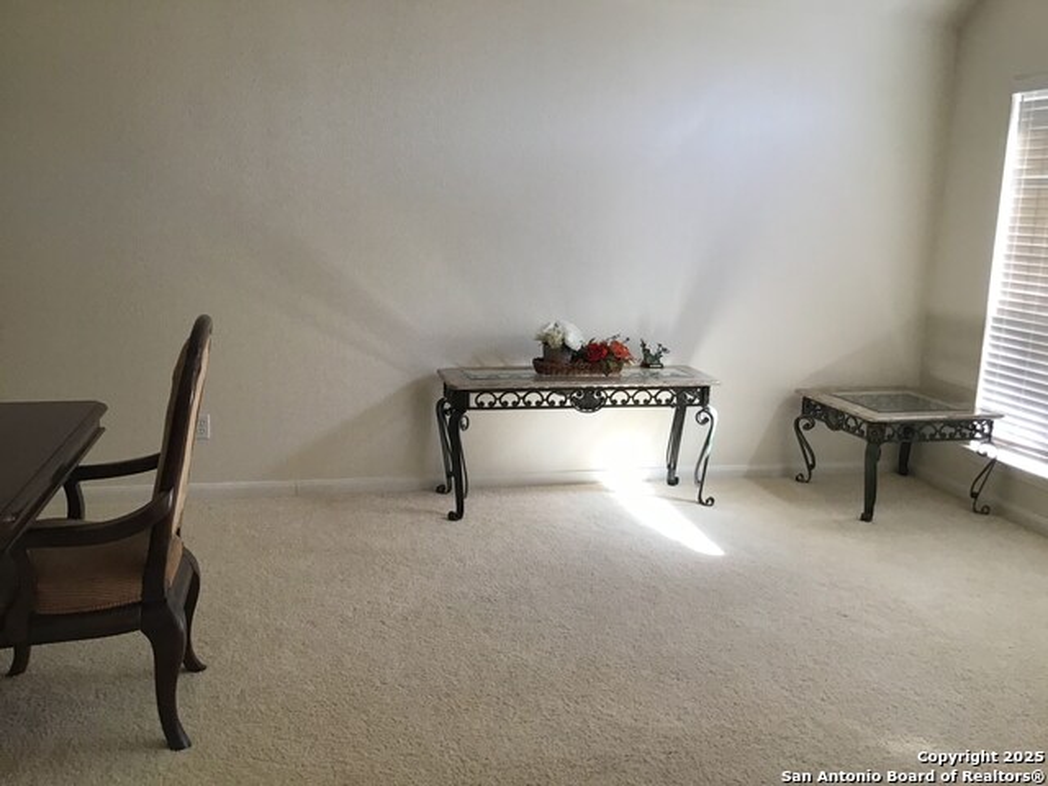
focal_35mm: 31
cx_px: 524
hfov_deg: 58.4
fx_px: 939
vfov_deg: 45.4
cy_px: 393
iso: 32
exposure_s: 1/40
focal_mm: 3.3
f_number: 2.4
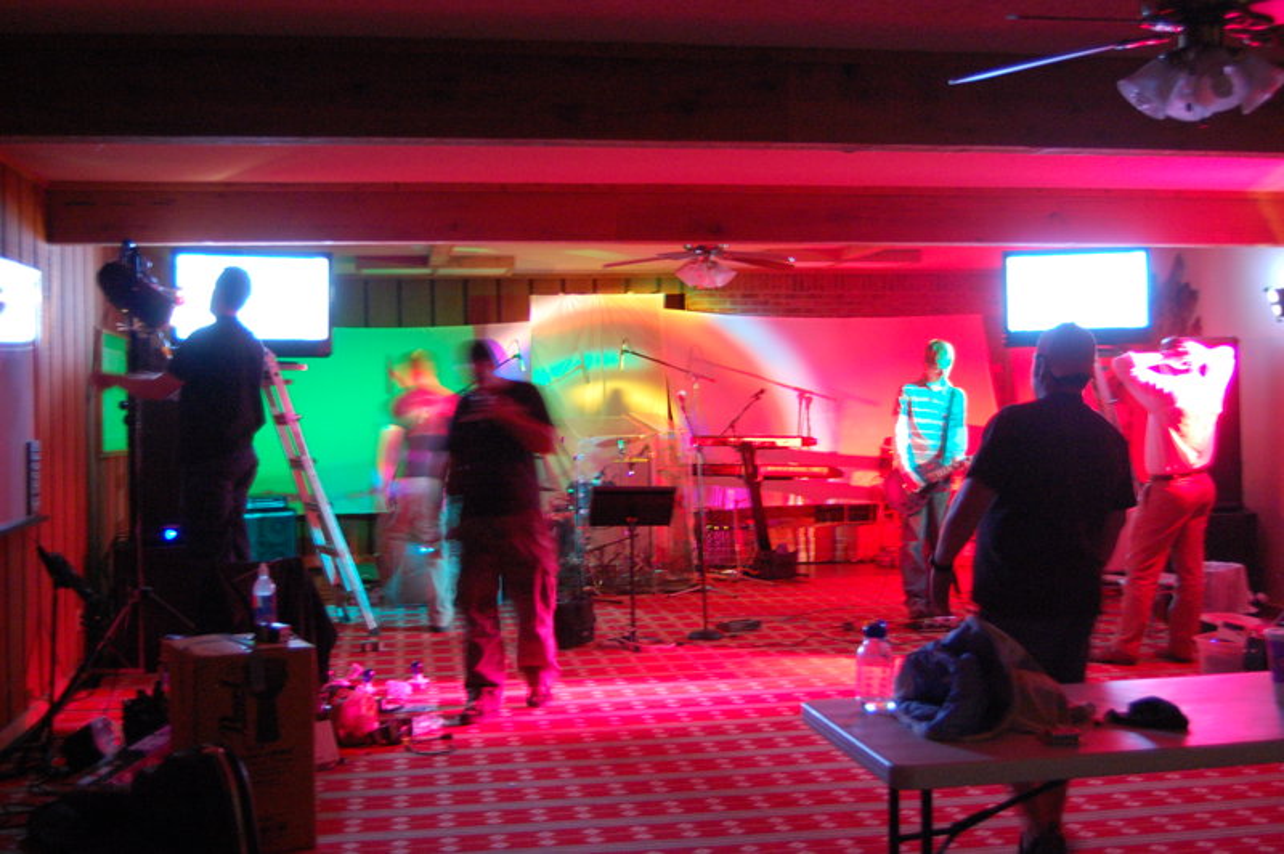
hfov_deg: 46.4
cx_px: 642
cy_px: 427
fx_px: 1497
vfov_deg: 31.8
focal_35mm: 42
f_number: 4.2
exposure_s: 1/4
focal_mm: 28
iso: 1600
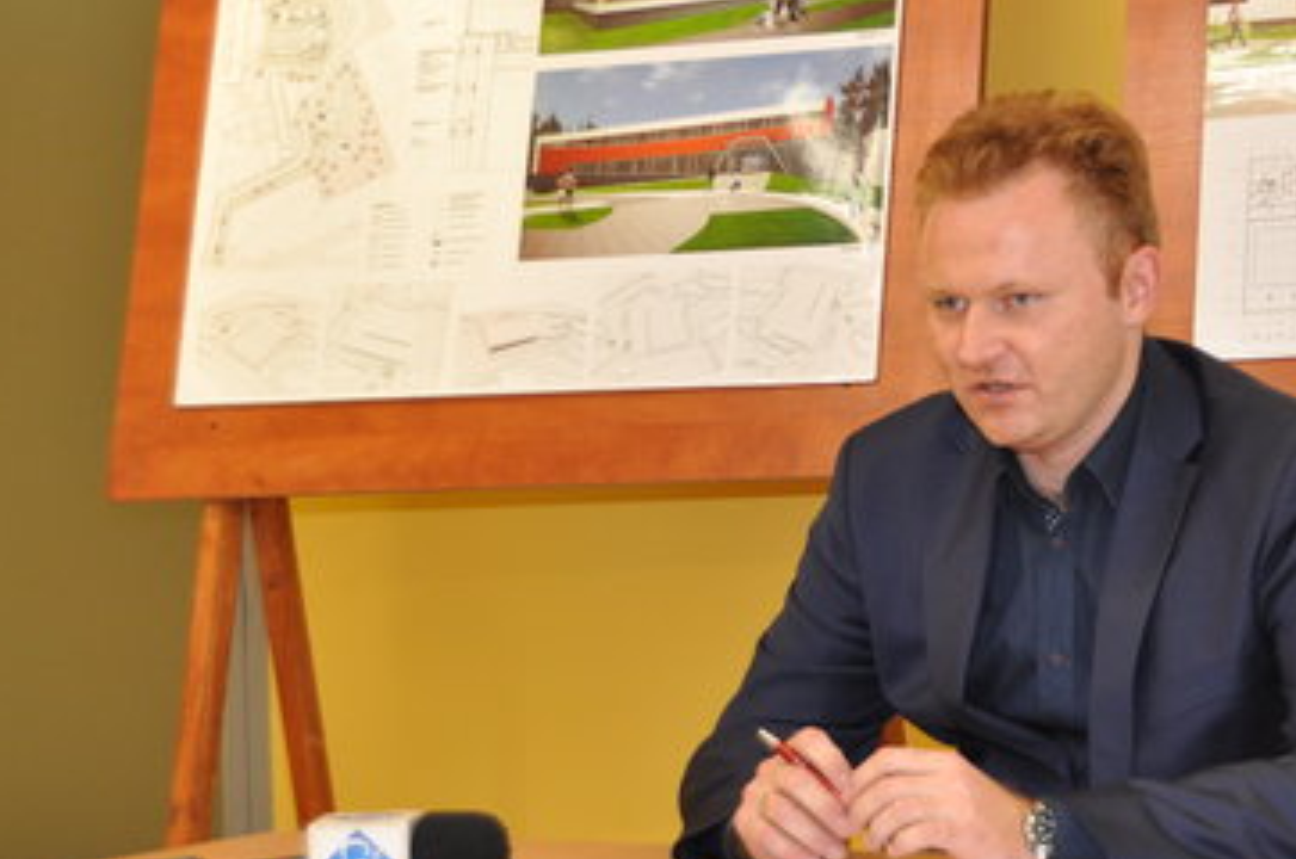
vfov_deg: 14.0
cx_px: 974
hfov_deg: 20.9
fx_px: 3486
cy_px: 311
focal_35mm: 97
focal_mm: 36
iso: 640
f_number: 5.6
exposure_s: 1/60
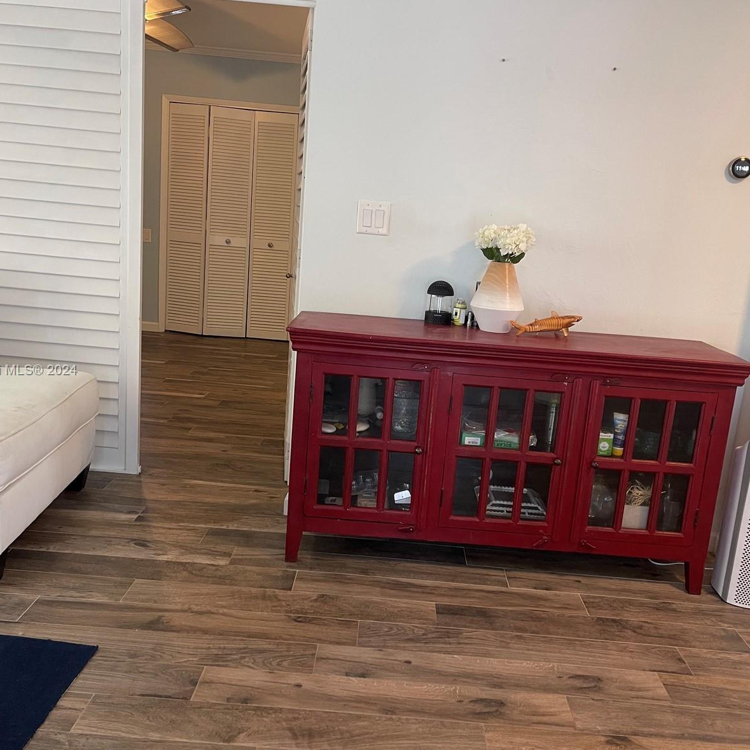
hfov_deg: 54.0
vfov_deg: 54.0
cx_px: 382
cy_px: 371
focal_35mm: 30
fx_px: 735
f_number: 1.6
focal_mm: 5.1
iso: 320
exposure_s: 1/60
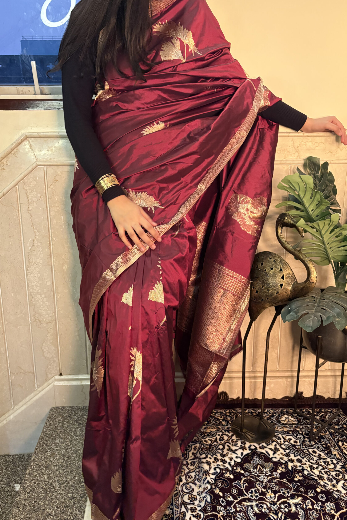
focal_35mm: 28
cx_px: 163
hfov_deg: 46.4
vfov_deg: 65.5
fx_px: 405
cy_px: 253
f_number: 1.6
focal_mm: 5.96
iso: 400
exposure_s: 1/50
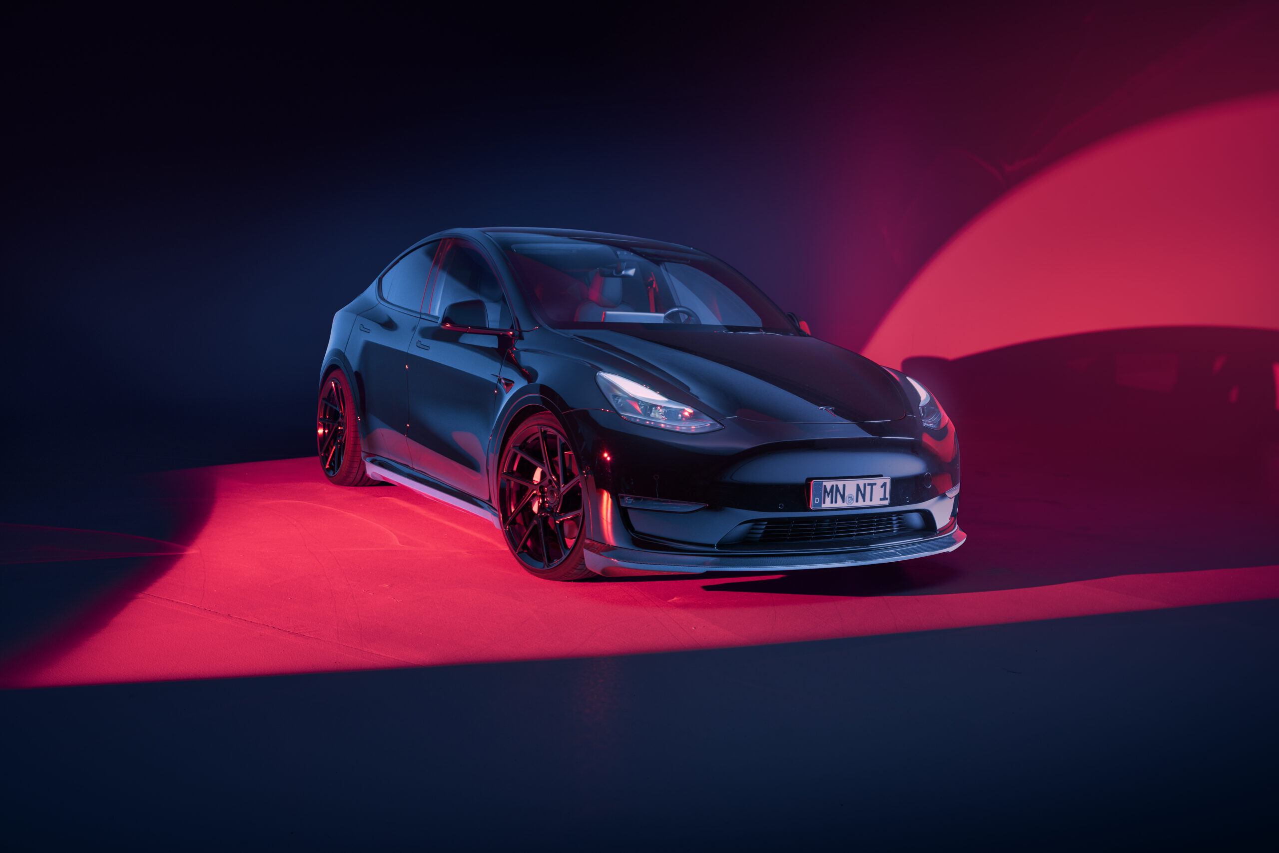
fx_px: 1233
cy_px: 426
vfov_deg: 38.2
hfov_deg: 54.8
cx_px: 640
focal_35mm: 35
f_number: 6.3
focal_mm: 34.7
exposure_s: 5
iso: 125
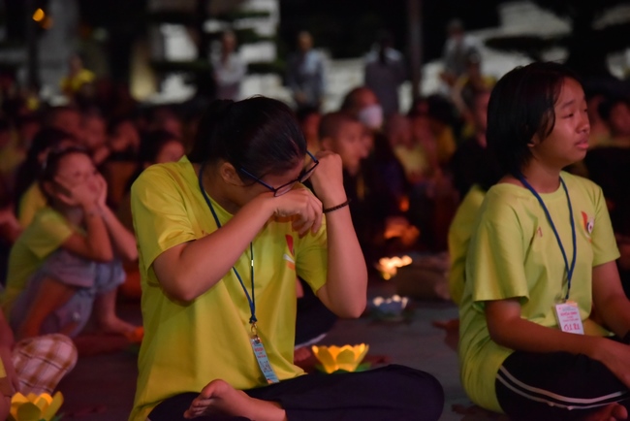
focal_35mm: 120
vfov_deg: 11.4
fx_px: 2101
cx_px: 315
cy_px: 210
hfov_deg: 17.1
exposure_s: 1/125
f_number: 4.5
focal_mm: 120
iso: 8000
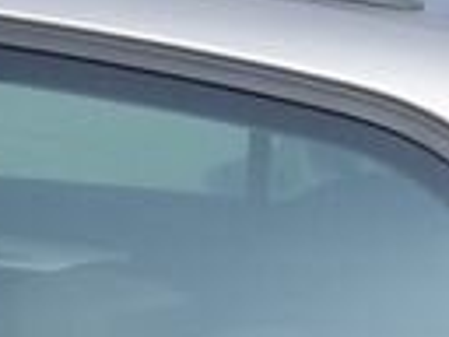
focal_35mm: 216
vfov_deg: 6.6
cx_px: -389
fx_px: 2802
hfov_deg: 8.7
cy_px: 713
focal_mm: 4.9
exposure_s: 1/907
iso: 100
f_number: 3
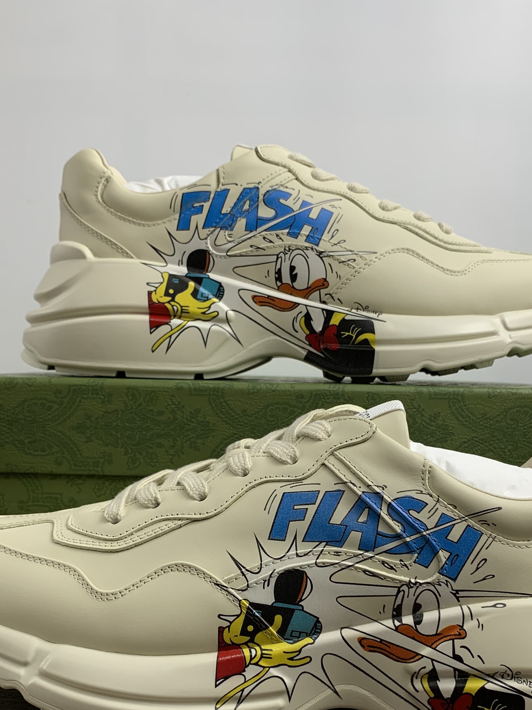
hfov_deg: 36.8
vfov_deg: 47.2
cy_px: 464
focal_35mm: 39
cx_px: 299
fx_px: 799
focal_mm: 4.25
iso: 40
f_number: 1.8
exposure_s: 1/121
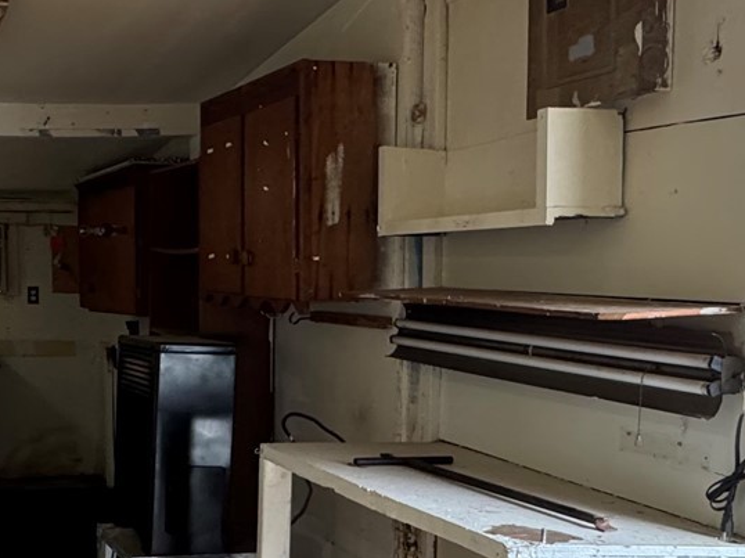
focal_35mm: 50
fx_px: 1076
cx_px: 169
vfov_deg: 28.9
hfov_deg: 37.1
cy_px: 375
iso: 320
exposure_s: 1/86
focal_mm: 2.22
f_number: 2.2
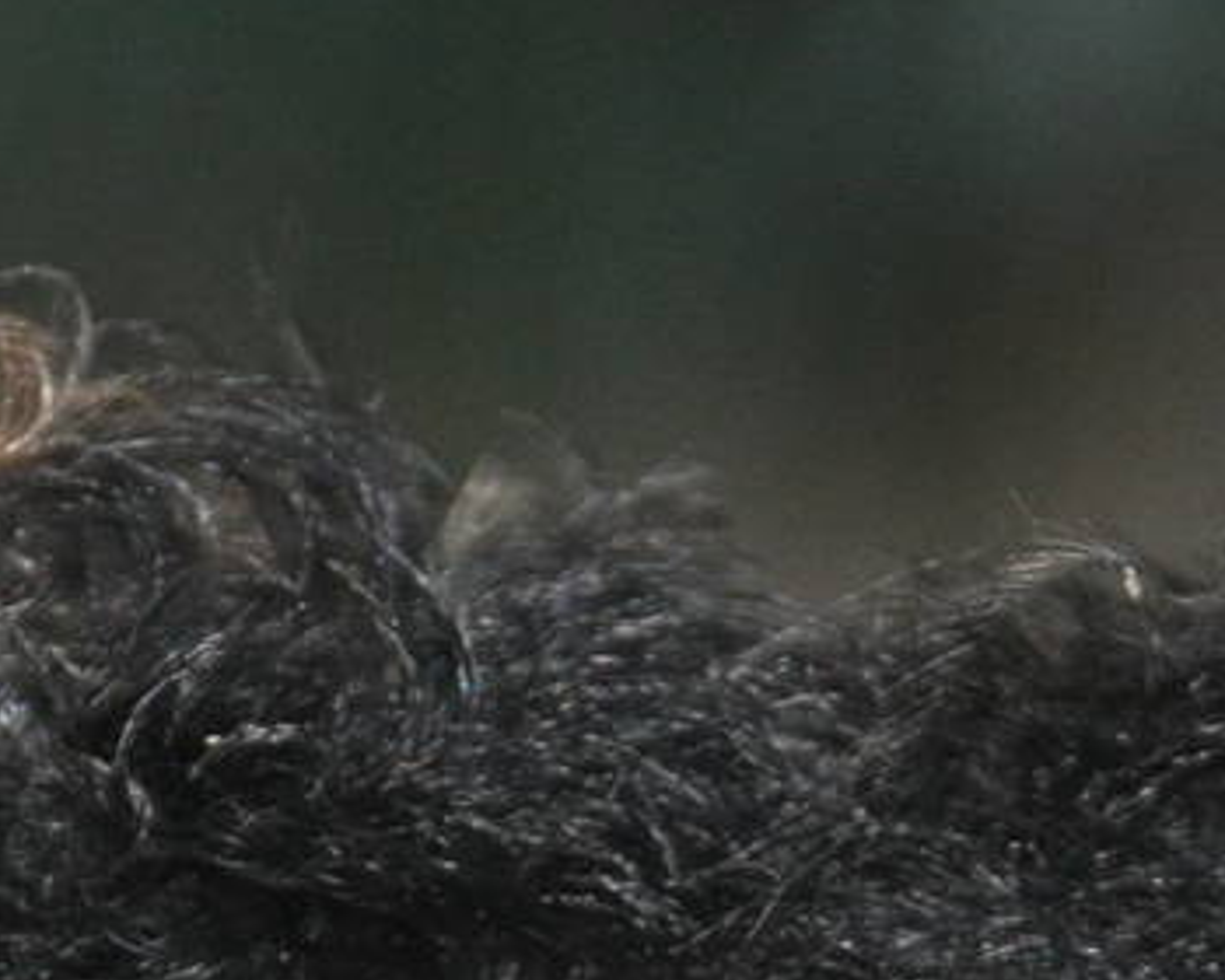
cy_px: 1591
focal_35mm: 867
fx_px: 31438
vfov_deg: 1.8
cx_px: 724
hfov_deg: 2.2
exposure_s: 1/60
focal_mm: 135
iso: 800
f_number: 5.6
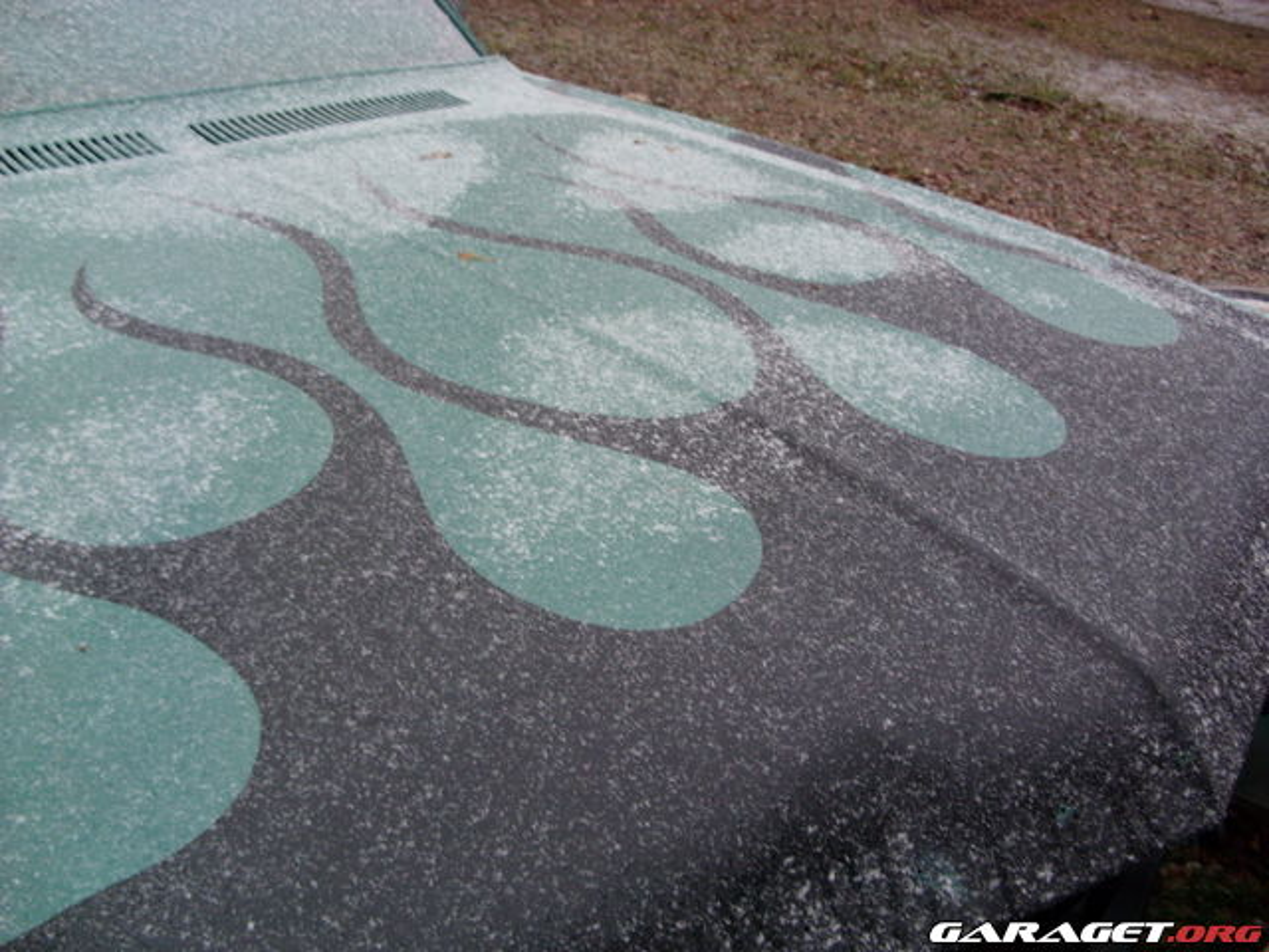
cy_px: 476
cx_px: 634
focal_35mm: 38
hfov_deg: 49.0
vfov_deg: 37.7
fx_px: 1393
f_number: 2.8
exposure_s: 1/20
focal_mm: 6.3
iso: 100
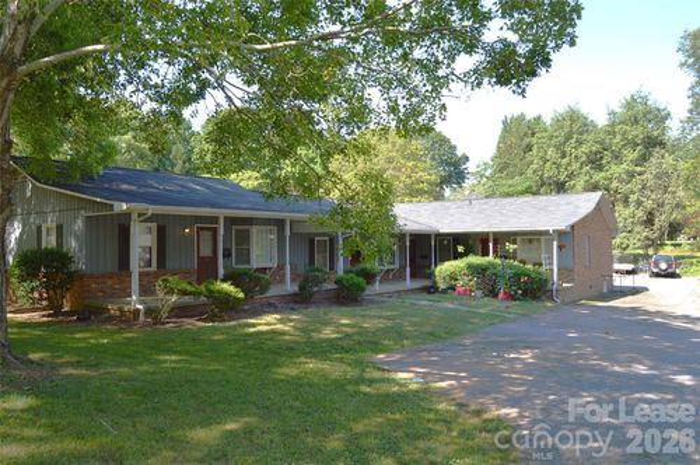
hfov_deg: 67.4
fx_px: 524
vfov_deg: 47.8
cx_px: 350
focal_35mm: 27
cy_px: 232
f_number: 5.6
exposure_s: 1/125
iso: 100
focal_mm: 18
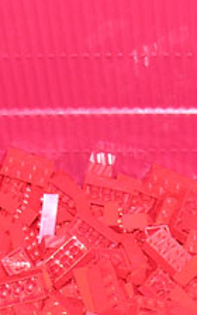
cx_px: 100
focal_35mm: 194
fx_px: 1667
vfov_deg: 10.7
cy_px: 340
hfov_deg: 6.8
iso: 50
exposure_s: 1/60.1
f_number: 2.9
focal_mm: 10.2
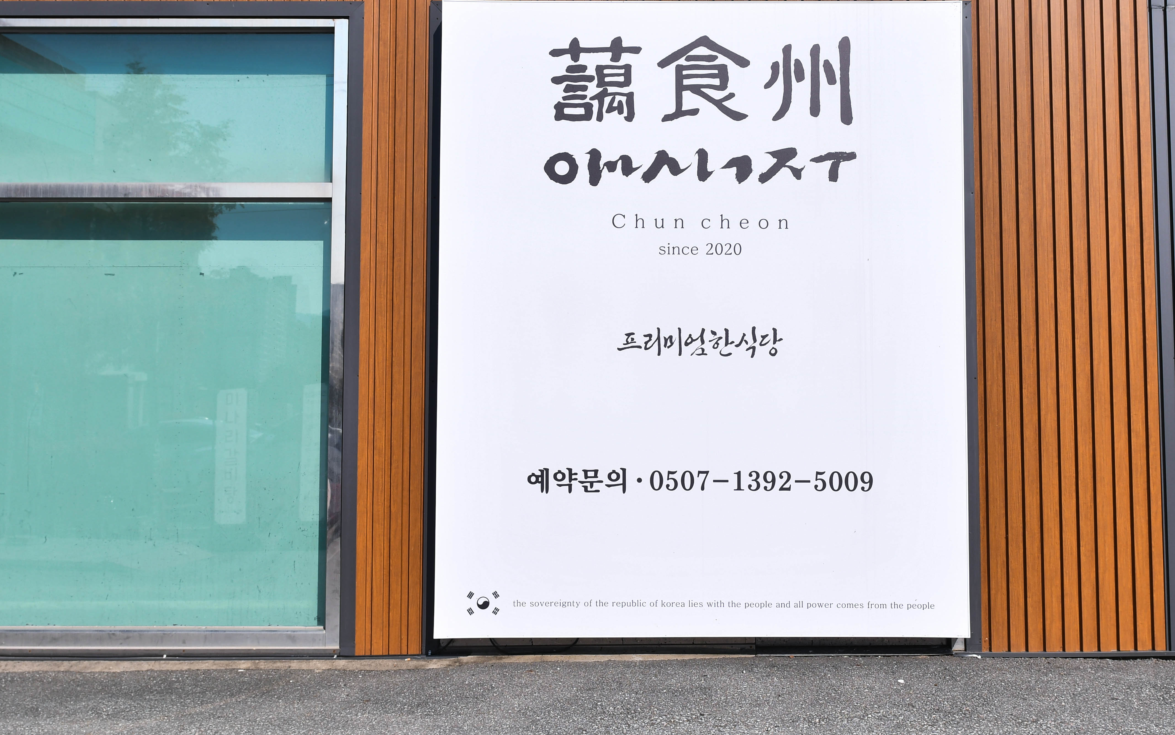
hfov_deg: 41.7
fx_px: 1537
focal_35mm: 48
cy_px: 261
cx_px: 698
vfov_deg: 26.8
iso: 100
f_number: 6.3
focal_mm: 24
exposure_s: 1/500
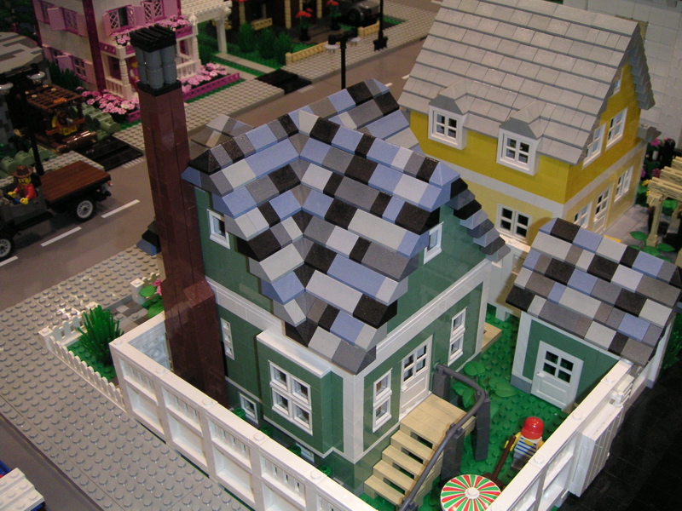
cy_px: 256
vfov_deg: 37.7
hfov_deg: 49.0
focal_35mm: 38
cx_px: 341
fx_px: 749
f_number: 2.8
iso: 160
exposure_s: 1/45
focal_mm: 6
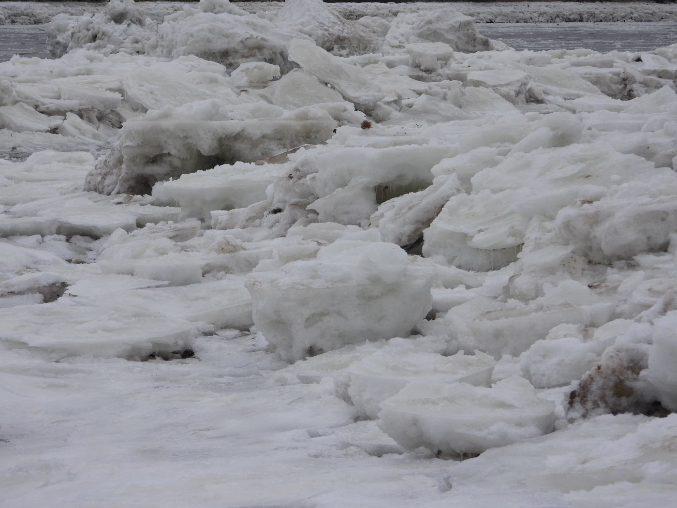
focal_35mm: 155
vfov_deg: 9.6
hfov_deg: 12.7
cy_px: 254
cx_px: 338
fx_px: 3031
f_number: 4
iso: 100
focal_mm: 27.9
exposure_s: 1/1000
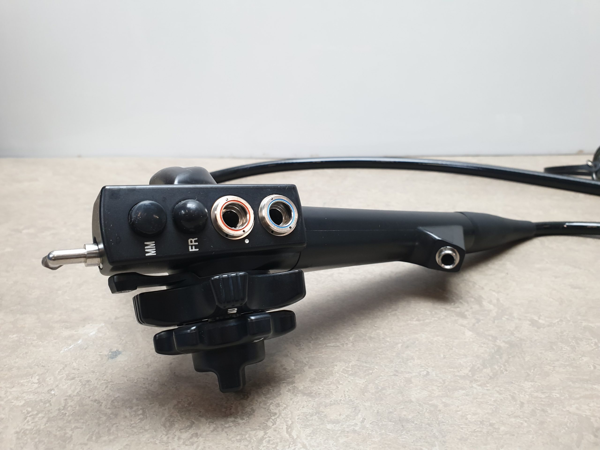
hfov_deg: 67.3
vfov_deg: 53.1
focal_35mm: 26
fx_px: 451
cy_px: 225
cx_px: 300
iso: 125
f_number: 2.4
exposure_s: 1/50
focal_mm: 4.3
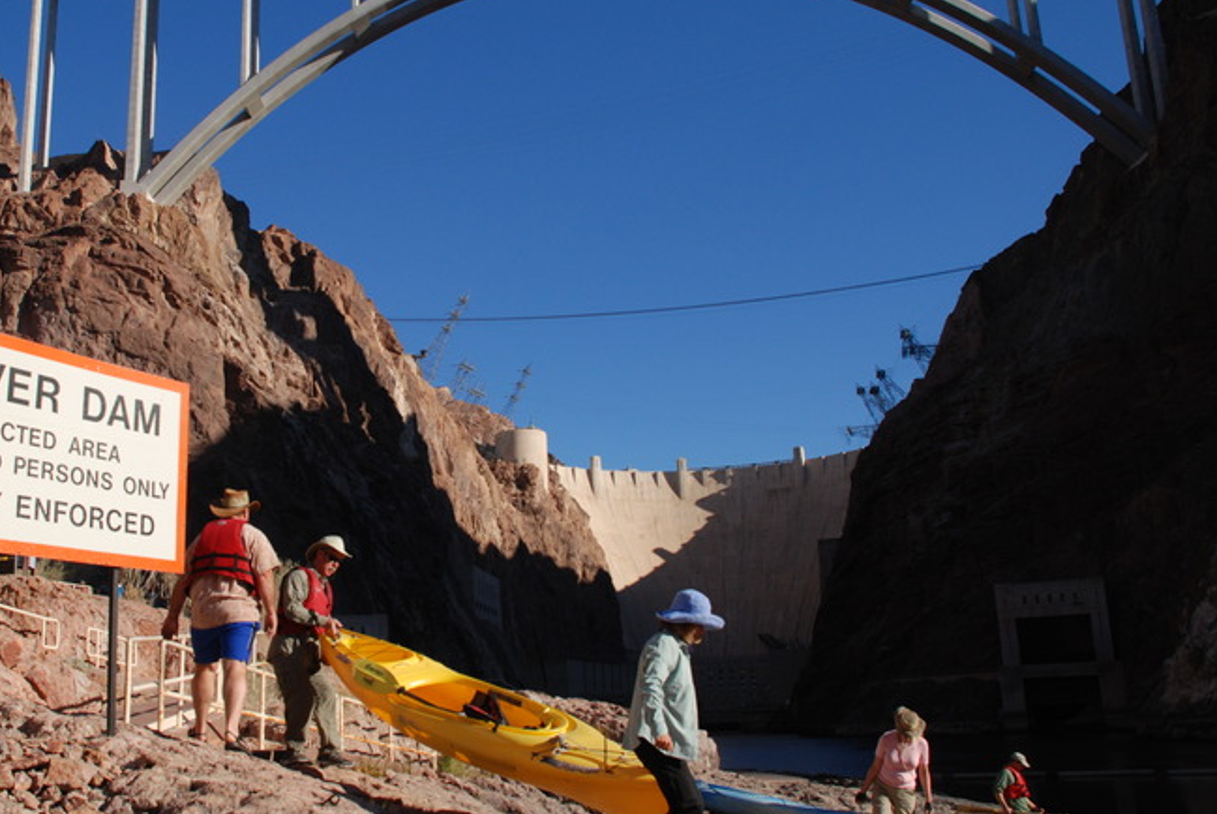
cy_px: 385
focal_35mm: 37
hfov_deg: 51.4
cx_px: 471
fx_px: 1252
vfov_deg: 36.0
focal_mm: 20
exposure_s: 1/640
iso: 250
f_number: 7.1
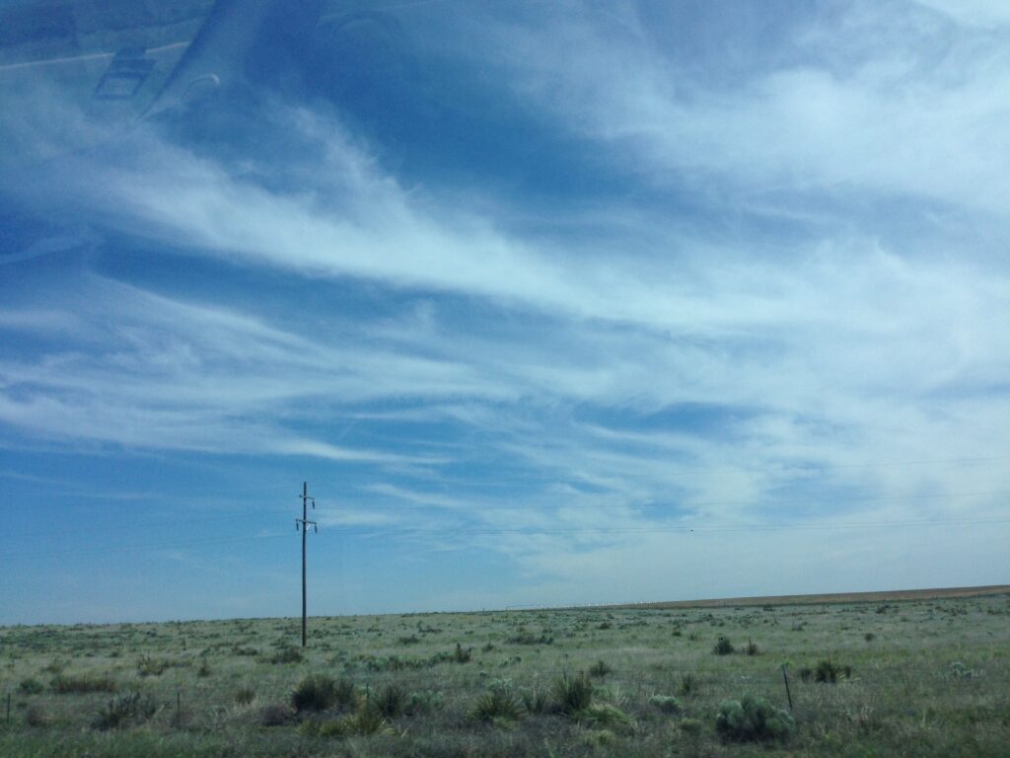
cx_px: 505
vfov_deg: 42.9
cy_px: 379
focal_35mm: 33
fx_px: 963
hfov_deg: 55.4
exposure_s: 1/968
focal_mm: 4.12
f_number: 2.4
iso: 50
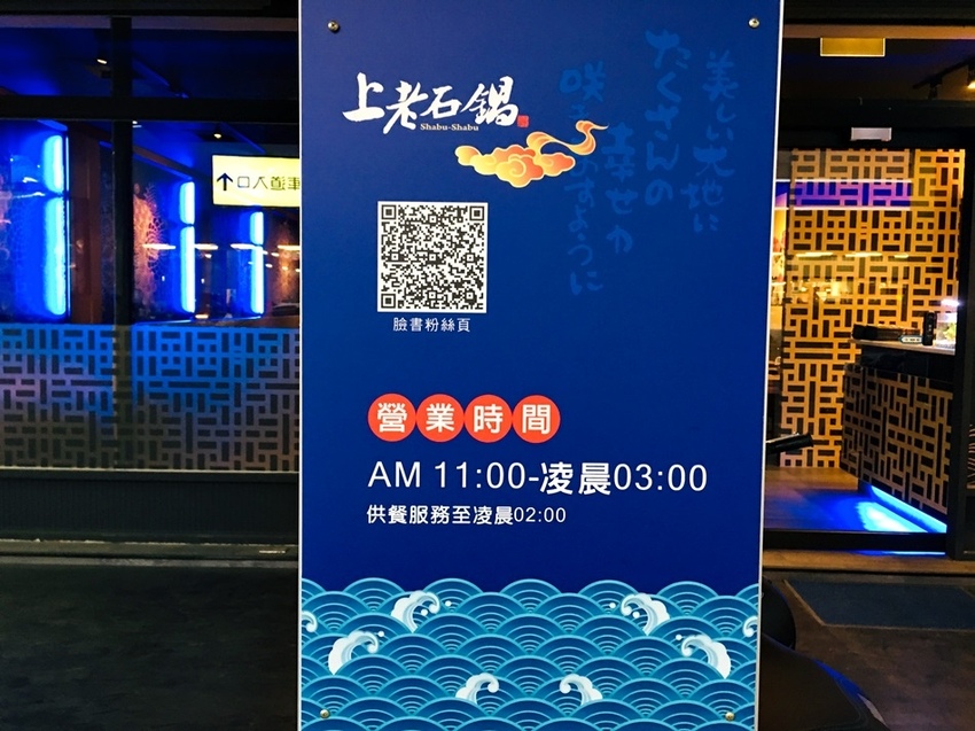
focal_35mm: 29
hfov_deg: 61.7
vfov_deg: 48.2
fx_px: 817
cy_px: 366
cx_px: 488
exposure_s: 1/10
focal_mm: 4.15
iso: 80
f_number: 2.2
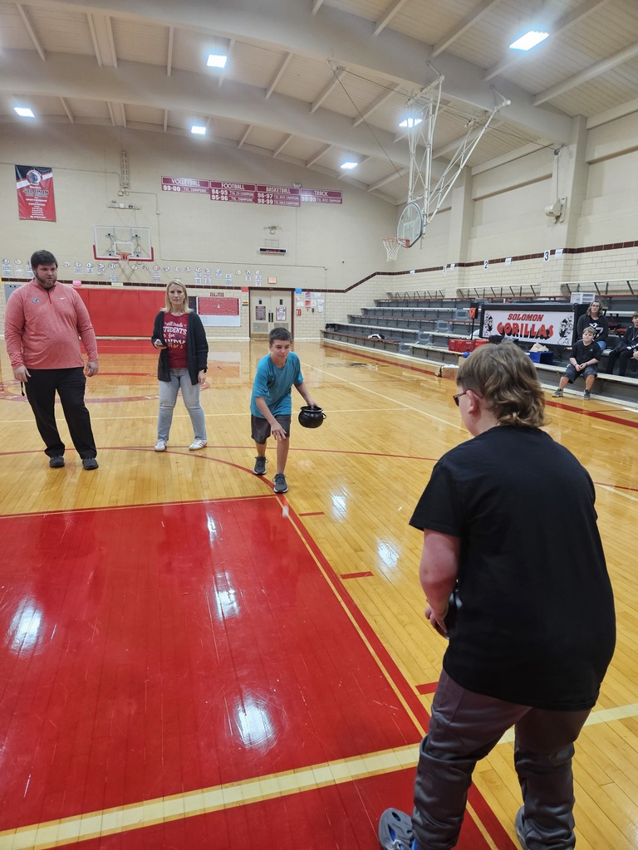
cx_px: 319
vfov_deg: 73.9
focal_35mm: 23
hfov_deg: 58.9
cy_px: 425
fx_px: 565
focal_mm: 5.4
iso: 250
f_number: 1.8
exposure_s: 1/120
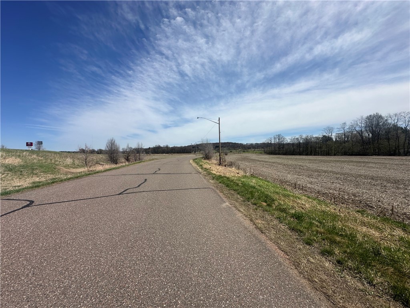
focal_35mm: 14
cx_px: 205
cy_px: 154
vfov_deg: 85.7
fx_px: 166
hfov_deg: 102.1
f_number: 2.2
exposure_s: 1/4000
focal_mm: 2.22
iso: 50
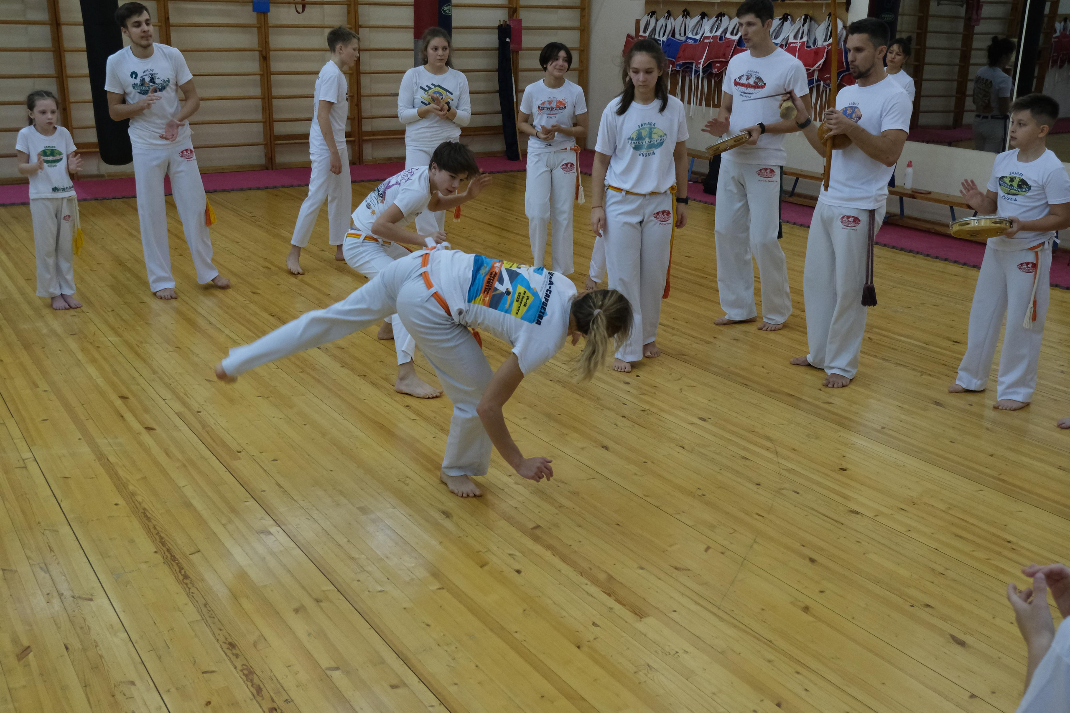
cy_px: 356
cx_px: 535
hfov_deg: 51.9
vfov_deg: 35.9
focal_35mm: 37
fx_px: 1100
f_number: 4.4
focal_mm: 24.9
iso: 2500
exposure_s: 1/320
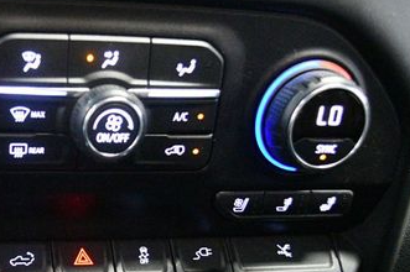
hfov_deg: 32.9
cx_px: 46
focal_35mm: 58
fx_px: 660
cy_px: 232
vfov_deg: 22.9
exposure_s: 1/50
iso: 12800
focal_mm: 20
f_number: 3.8
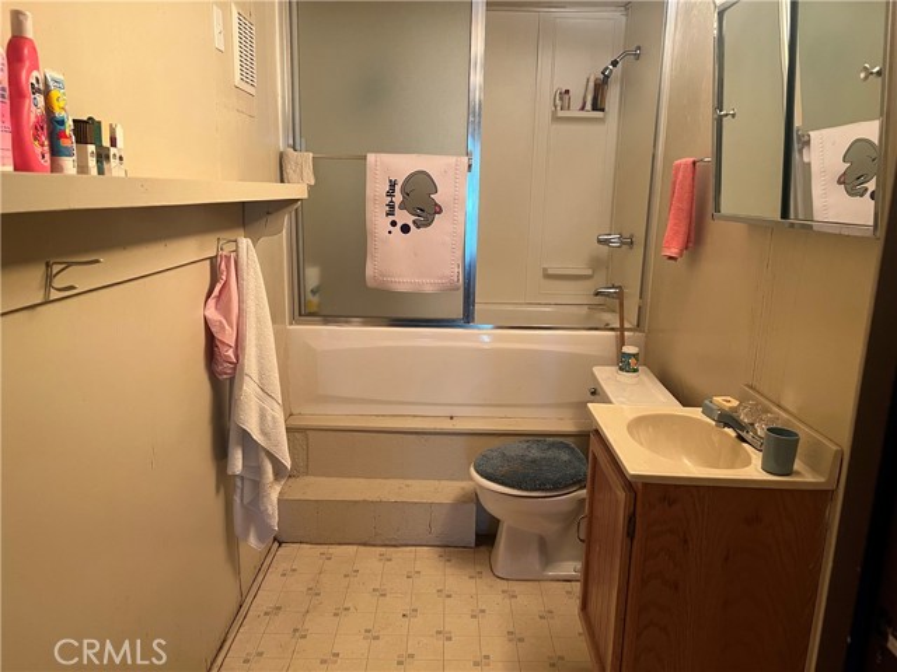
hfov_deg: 67.3
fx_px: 674
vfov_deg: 53.1
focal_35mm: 26
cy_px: 336
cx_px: 448
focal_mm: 5.7
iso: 250
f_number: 1.5
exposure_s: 1/60
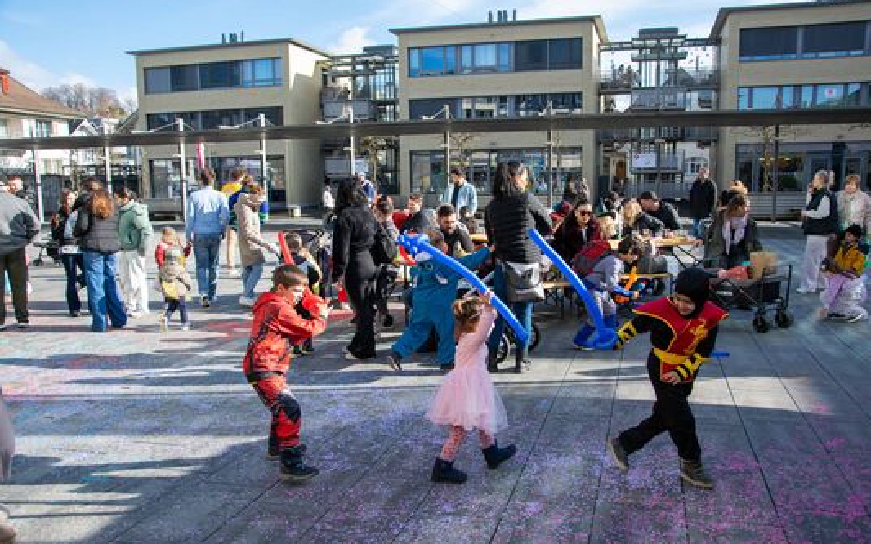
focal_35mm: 33
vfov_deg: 38.8
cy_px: 288
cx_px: 440
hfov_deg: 58.9
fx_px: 772
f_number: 5
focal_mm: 21
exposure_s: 1/1250
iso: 400
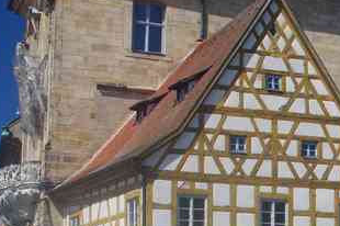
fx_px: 959
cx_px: 426
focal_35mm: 102
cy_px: 238
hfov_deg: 18.8
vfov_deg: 13.2
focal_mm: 21
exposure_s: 1/100
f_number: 11
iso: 200
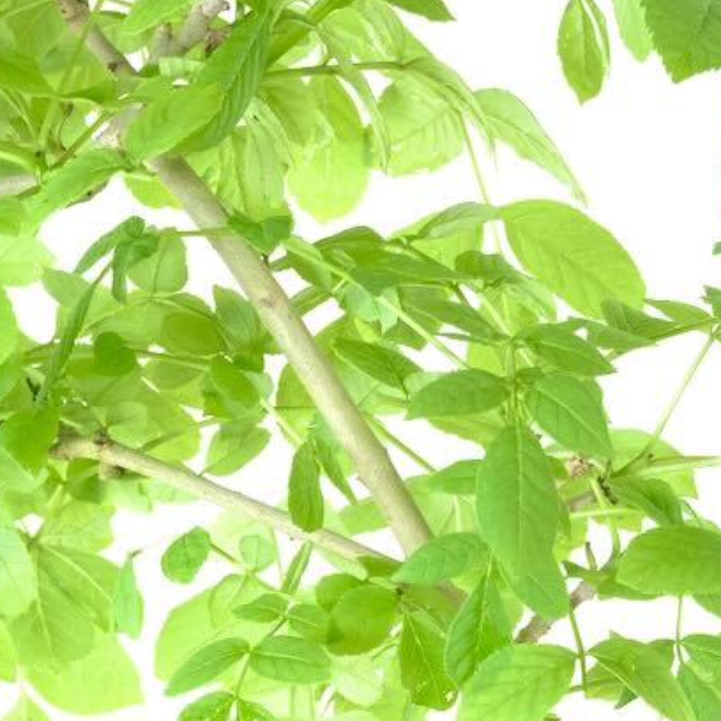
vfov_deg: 7.5
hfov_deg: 7.5
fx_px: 5467
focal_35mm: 232
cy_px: 590
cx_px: 279
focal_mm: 57.8
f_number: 8
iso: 2000
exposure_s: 1/30
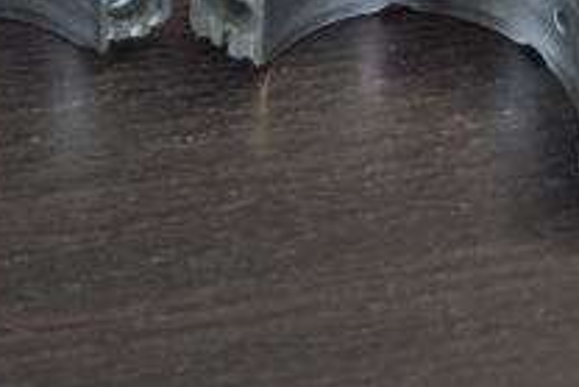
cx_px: 50
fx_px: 2672
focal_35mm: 166
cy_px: -188
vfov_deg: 8.1
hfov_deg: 12.3
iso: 400
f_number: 4.8
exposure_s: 1/80
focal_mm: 36
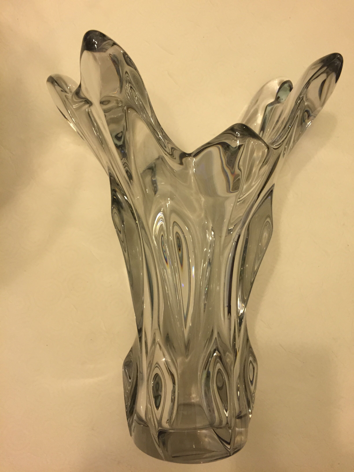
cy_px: 236
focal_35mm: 29
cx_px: 177
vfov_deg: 61.7
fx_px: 395
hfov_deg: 48.2
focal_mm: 4.15
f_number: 2.2
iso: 160
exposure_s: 1/33
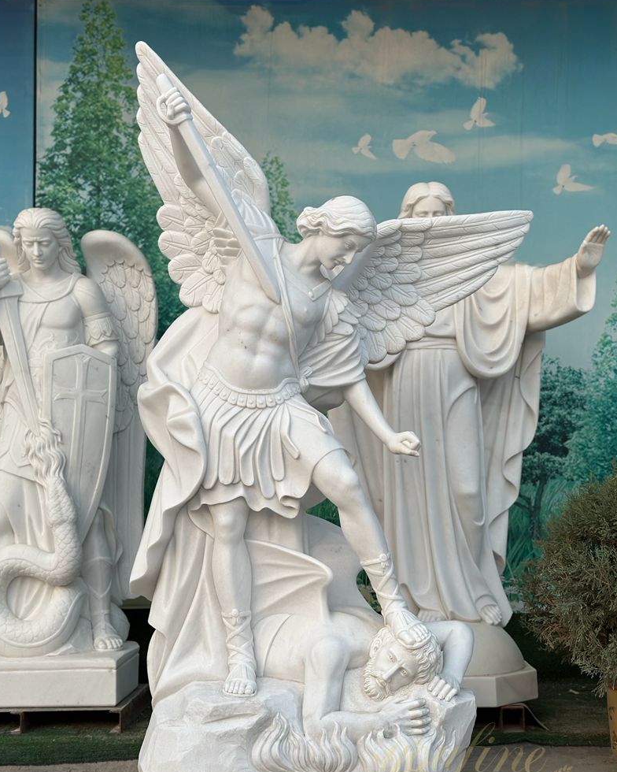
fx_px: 1164
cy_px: 409
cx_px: 307
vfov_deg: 36.6
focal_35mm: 51
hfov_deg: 29.7
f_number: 1.78
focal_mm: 6.86
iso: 80
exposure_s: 1/293
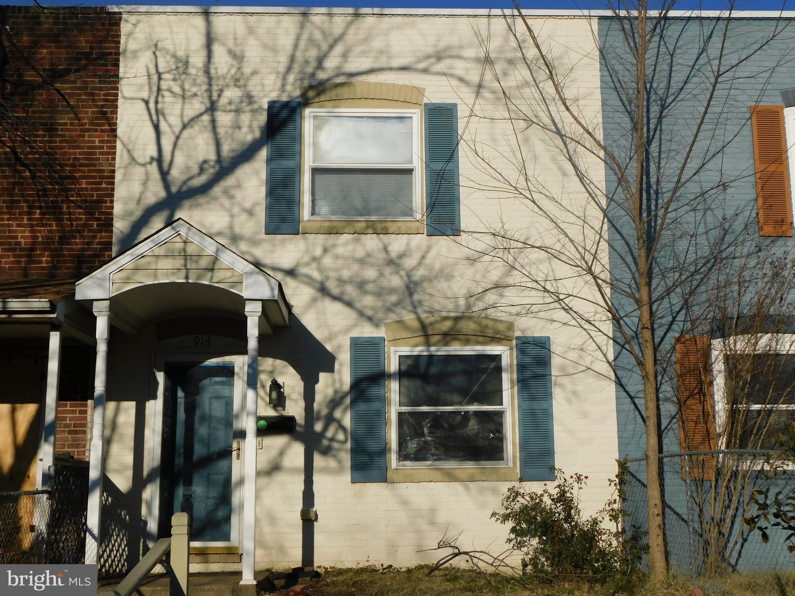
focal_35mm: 45
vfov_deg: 32.2
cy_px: 298
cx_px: 398
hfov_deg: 42.1
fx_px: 1033
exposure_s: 1/640
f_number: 7.4
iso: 125
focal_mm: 8
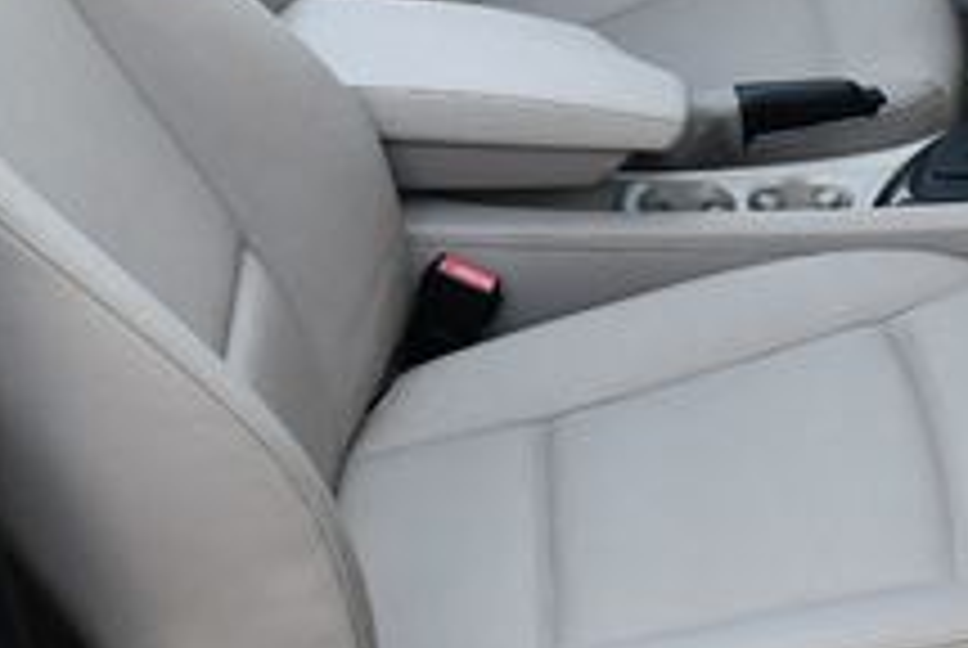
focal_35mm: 107
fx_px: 2881
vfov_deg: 12.8
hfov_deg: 19.1
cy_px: 112
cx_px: 518
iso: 400
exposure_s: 1/250
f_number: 4.5
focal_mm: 18
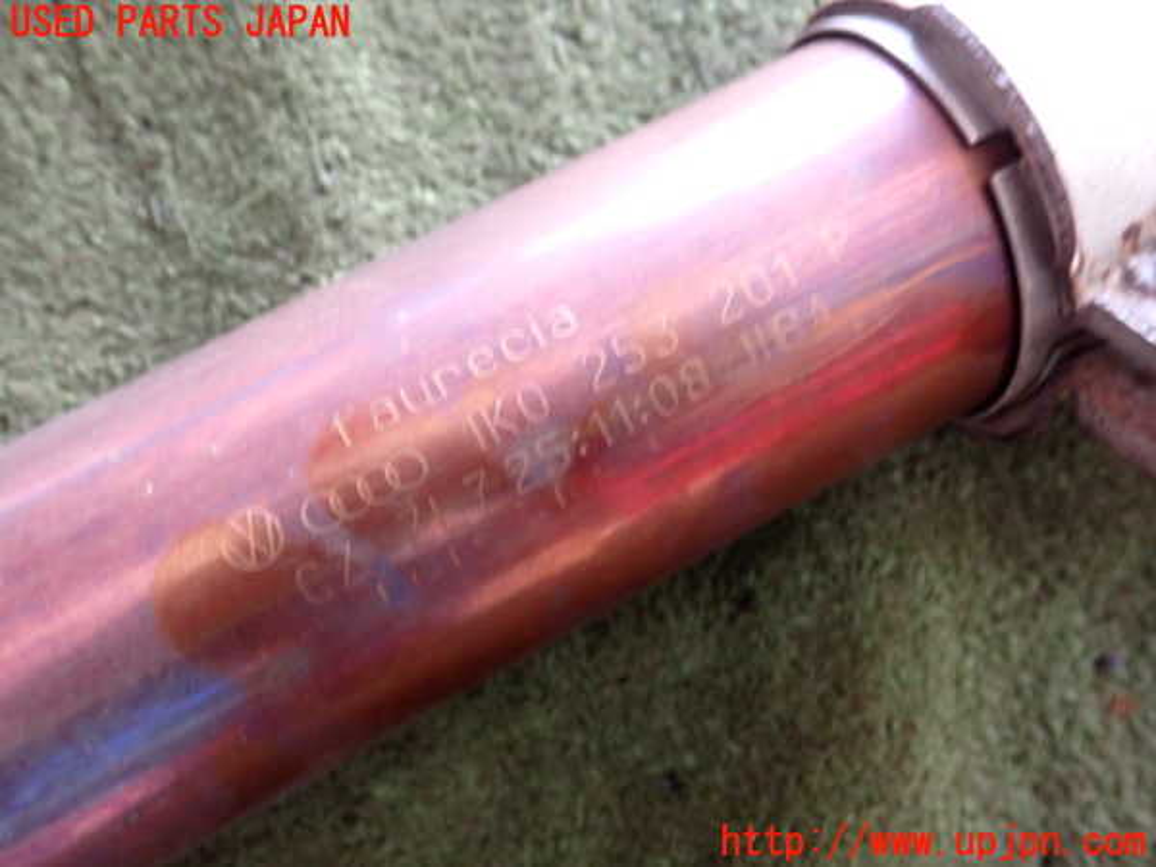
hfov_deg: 60.0
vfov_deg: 46.8
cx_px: 578
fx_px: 1002
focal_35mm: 30
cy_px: 434
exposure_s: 1/30
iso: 500
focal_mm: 5.4
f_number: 2.3
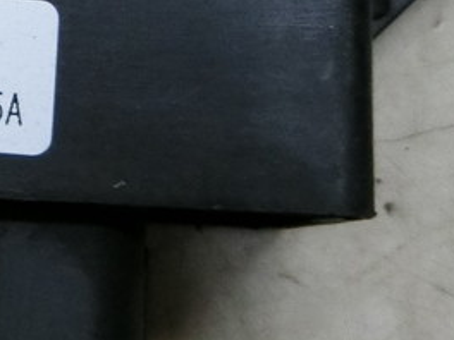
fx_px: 1587
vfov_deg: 12.1
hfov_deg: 15.4
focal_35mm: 121
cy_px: 12
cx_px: -155
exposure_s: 1/80
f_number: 3.5
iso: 400
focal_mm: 4.5
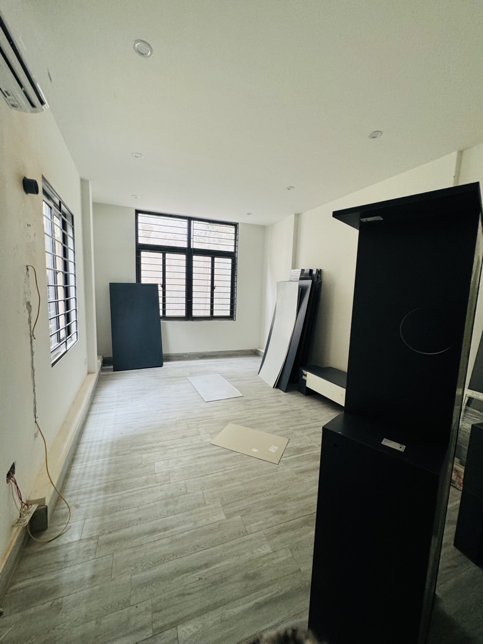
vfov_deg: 102.1
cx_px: 242
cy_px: 322
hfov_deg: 85.7
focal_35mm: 14
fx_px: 260
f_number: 2.2
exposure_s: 1/50
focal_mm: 2.22
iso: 200
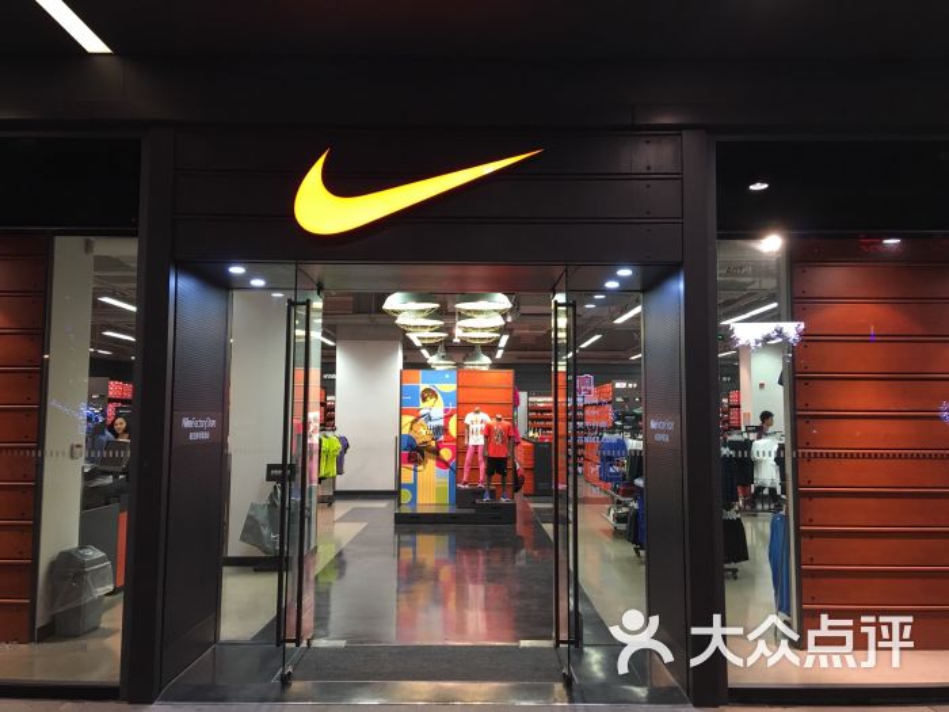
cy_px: 356
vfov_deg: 48.2
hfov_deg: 61.7
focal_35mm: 29
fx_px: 795
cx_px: 474
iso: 50
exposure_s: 1/17
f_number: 2.2
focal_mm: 4.15
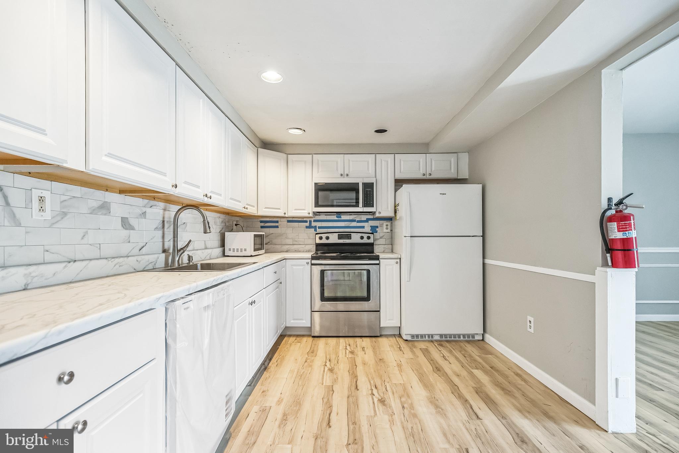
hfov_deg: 96.7
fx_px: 302
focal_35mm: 16
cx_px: 340
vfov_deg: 73.7
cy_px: 226
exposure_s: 1/60
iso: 1000
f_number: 4
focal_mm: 16
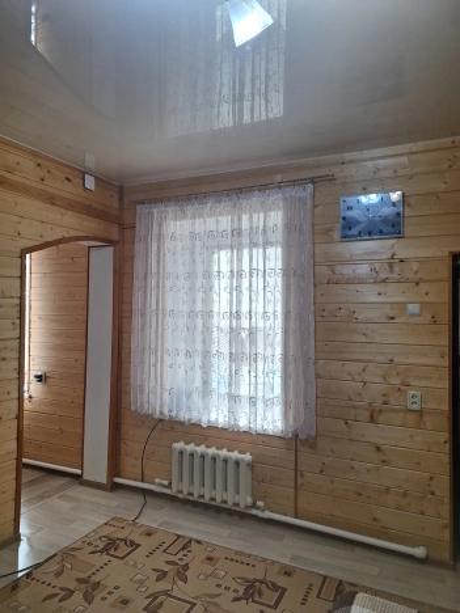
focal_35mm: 23
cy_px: 306
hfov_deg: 58.9
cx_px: 230
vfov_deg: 73.9
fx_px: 408
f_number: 1.8
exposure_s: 1/50
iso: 50
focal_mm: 5.54
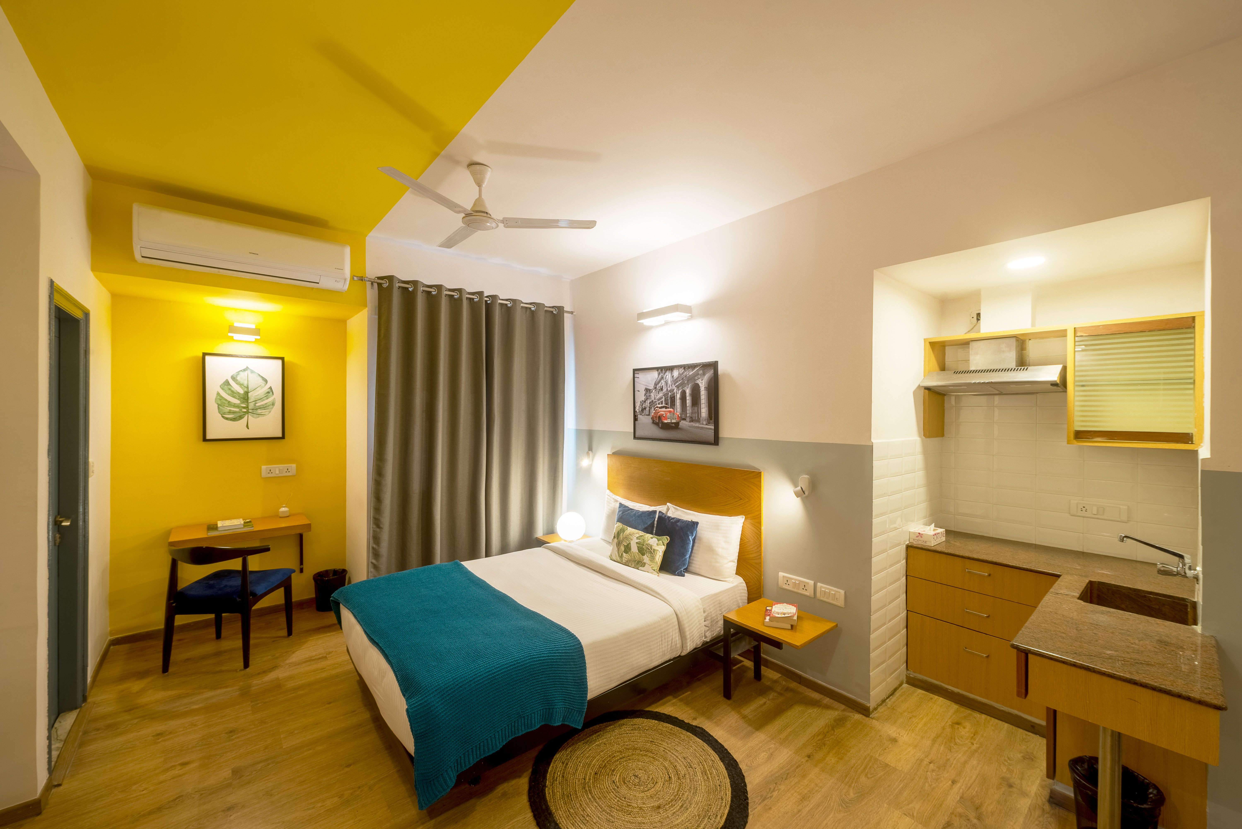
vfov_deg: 81.3
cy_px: 414
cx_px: 621
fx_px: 483
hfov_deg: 104.2
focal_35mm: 14
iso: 160
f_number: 11
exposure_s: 1/15
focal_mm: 14
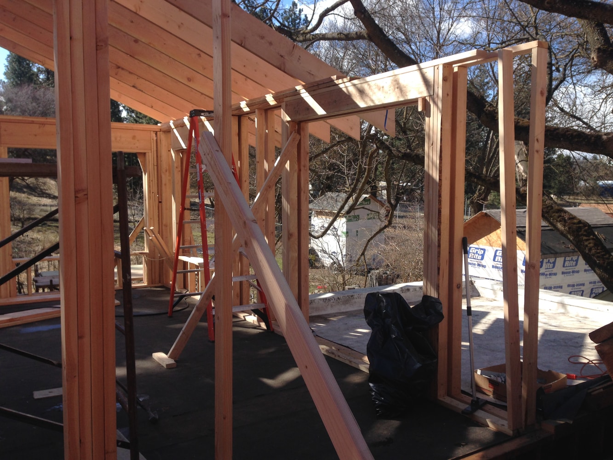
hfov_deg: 55.3
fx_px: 584
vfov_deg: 43.0
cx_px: 306
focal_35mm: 33
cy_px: 230
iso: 50
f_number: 2.4
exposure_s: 1/809
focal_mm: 4.12
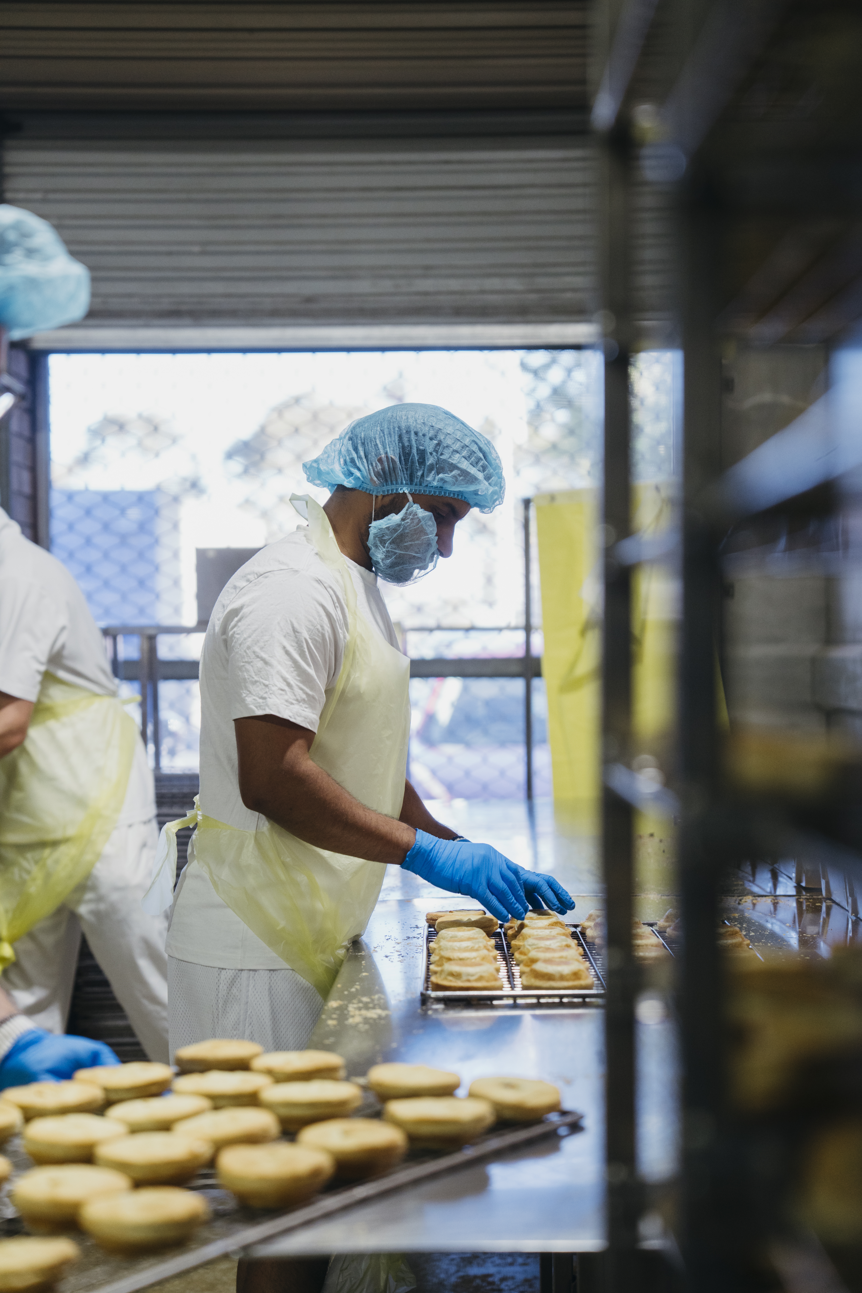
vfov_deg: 28.8
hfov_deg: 19.5
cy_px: 646
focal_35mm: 70
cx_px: 431
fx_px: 2514
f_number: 2.8
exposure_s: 1/400
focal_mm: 70
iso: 1600
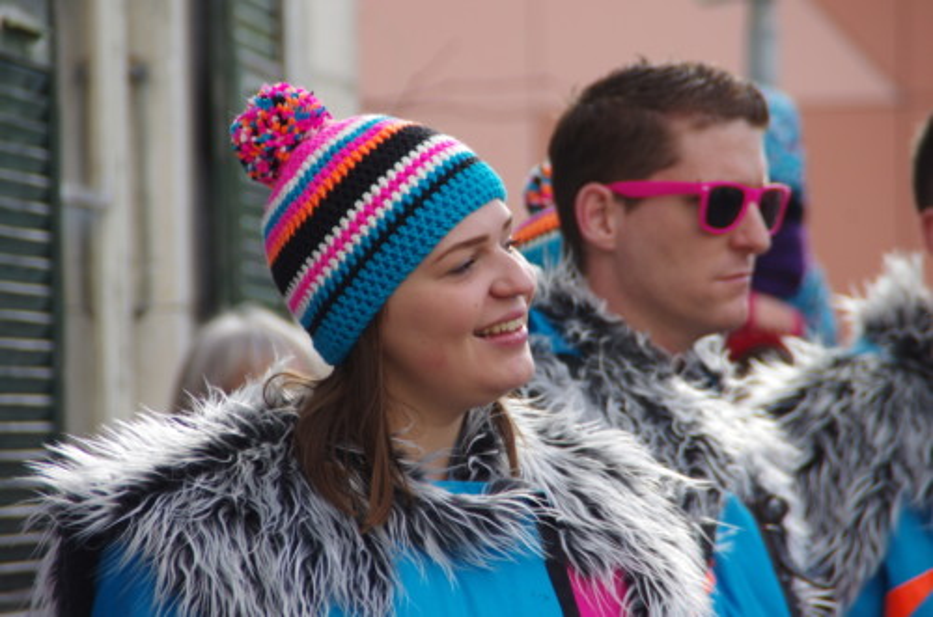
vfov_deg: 4.6
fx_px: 7758
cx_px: 466
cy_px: 308
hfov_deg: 6.9
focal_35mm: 300
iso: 200
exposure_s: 1/250
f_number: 6.3
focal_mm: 200
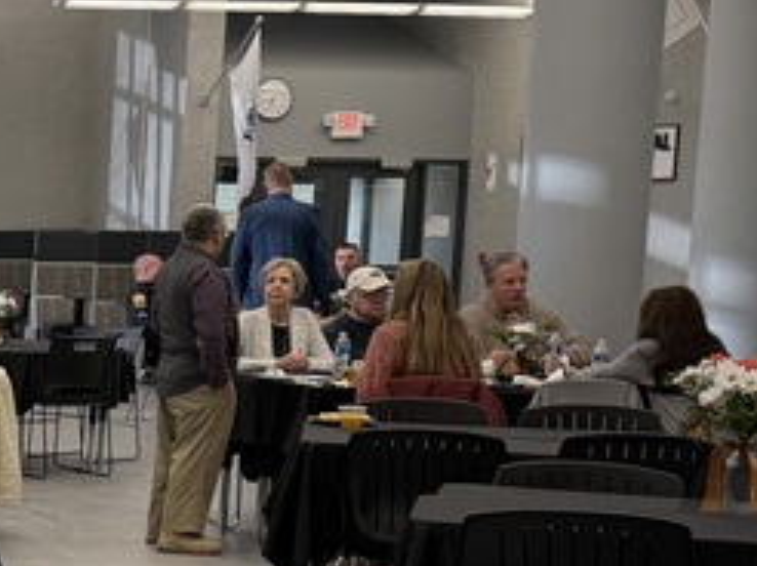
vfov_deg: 14.6
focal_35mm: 100
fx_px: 2185
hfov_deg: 17.6
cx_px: -394
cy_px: 508
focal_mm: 6.76
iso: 100
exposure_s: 1/120
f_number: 1.78
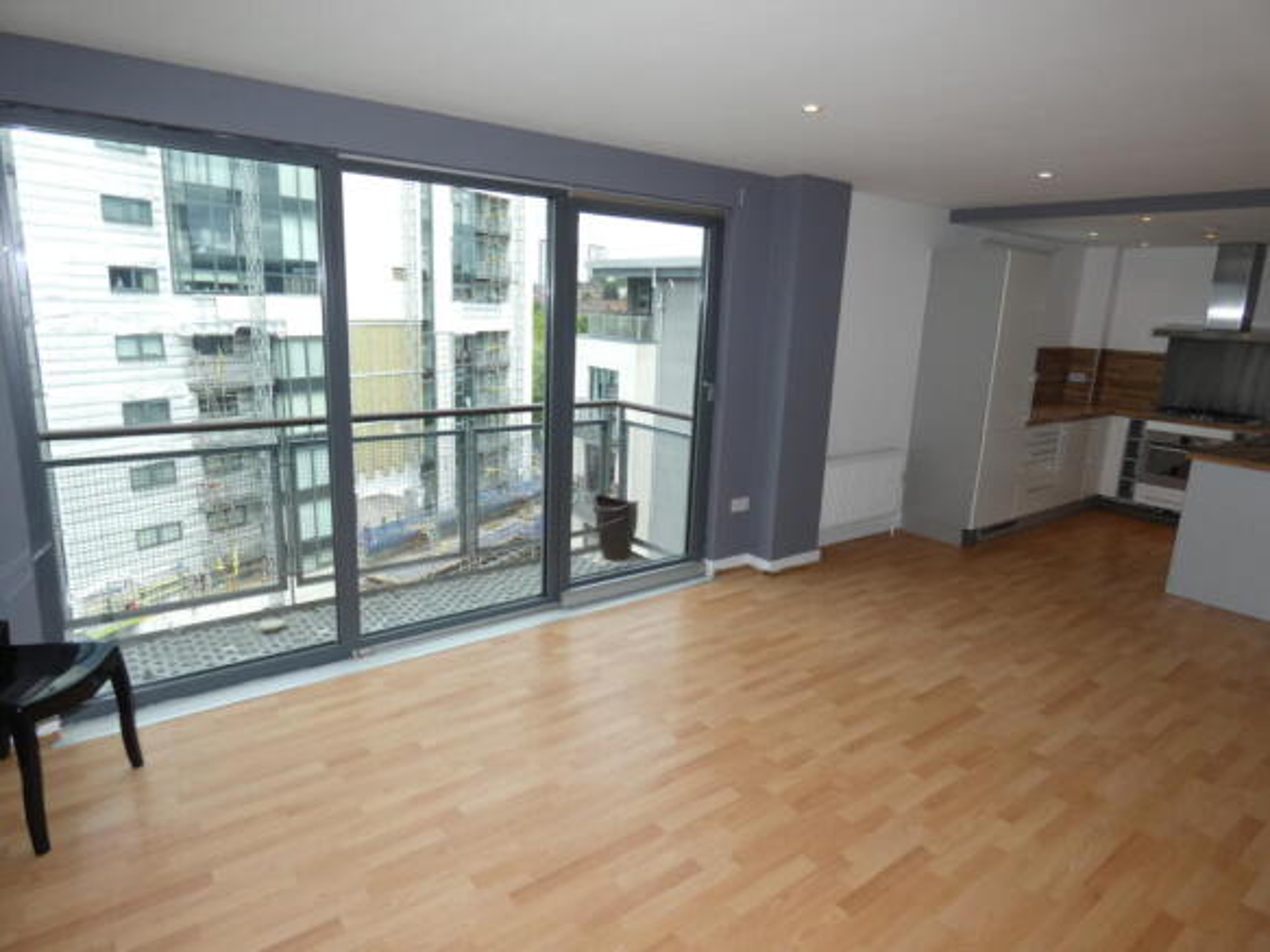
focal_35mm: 20
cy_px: 476
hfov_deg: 81.8
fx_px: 734
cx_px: 635
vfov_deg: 66.0
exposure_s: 1/200
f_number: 2.8
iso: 80
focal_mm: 3.6
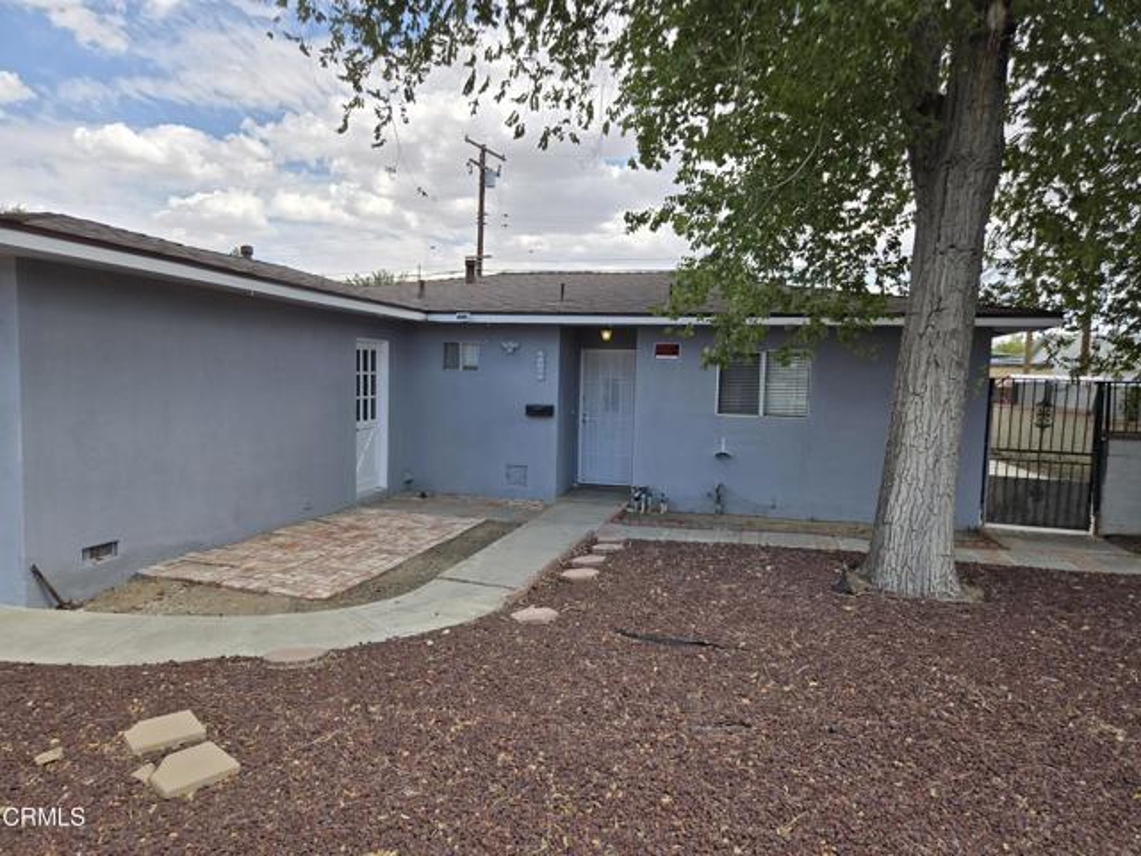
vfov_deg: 58.9
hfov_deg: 73.9
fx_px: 758
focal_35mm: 23
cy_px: 428
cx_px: 570
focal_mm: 5.4
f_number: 1.8
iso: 25
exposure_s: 1/1347
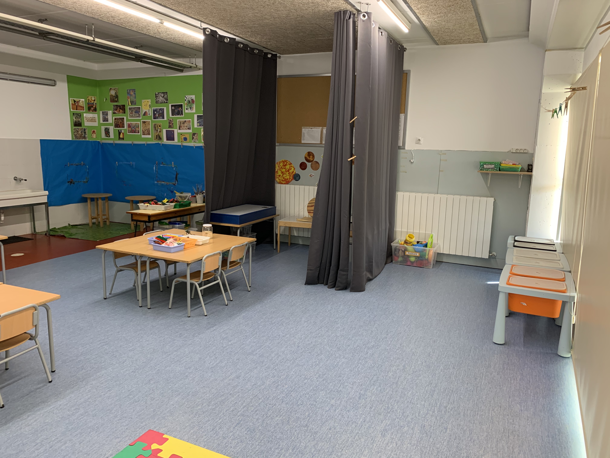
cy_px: 229
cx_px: 305
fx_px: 458
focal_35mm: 26
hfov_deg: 67.3
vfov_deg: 53.1
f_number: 1.8
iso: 100
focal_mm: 4.25
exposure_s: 1/50
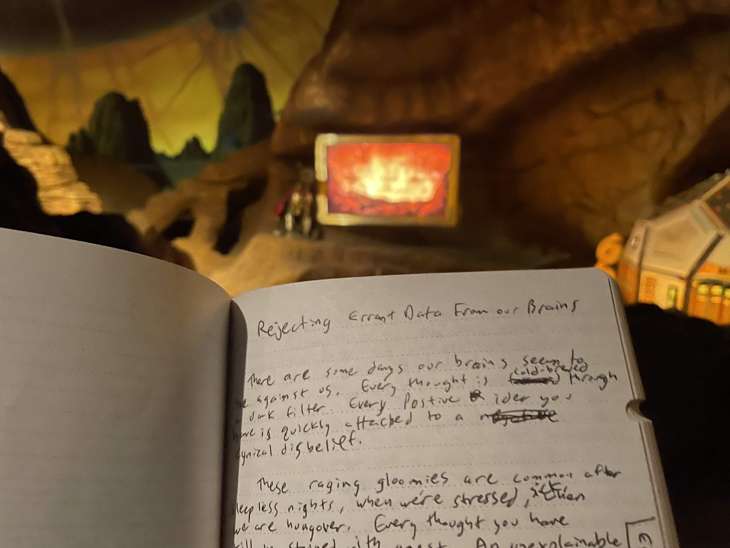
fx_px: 548
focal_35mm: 26
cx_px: 365
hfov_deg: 67.3
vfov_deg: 53.1
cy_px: 274
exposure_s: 1/20
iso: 800
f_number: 1.6
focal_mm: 4.2
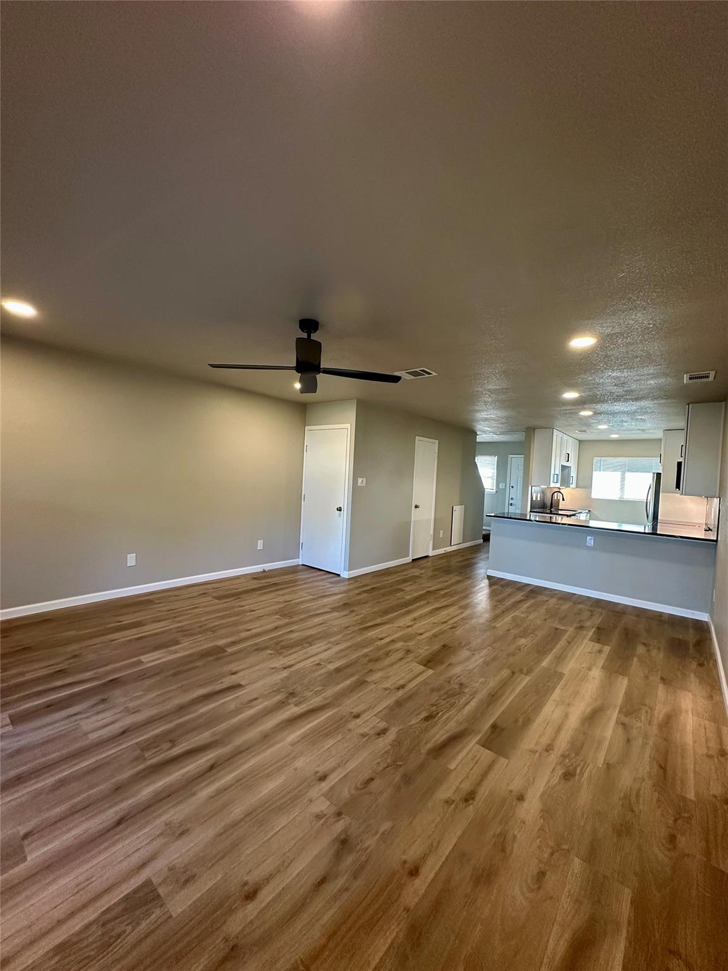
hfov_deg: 85.7
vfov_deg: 102.1
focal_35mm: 14
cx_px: 364
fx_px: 393
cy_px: 486
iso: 200
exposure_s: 1/100
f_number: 2.2
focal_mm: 2.22
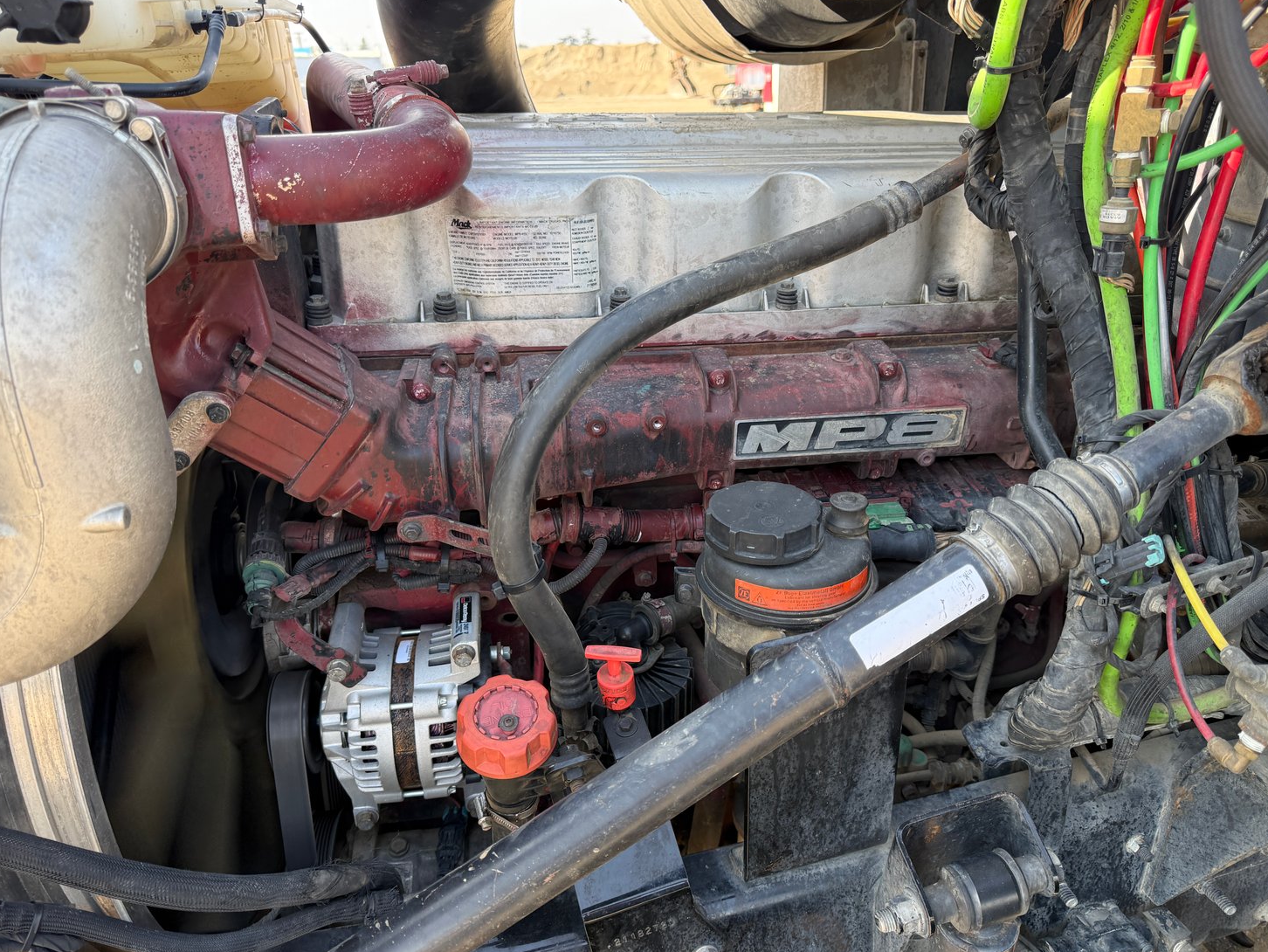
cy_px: 486
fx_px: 916
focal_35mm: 25
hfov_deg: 69.4
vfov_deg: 54.9
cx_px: 655
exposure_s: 1/360
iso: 100
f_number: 1.78
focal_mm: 6.76
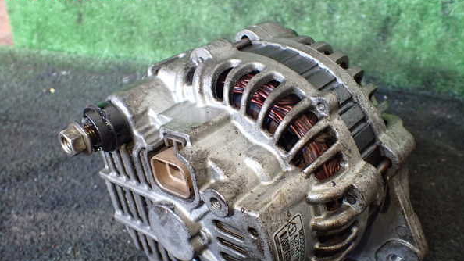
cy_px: 158
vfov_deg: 35.5
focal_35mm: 33
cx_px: 233
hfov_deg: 59.5
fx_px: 406
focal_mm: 5.4
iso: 640
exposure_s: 1/125
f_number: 2.3
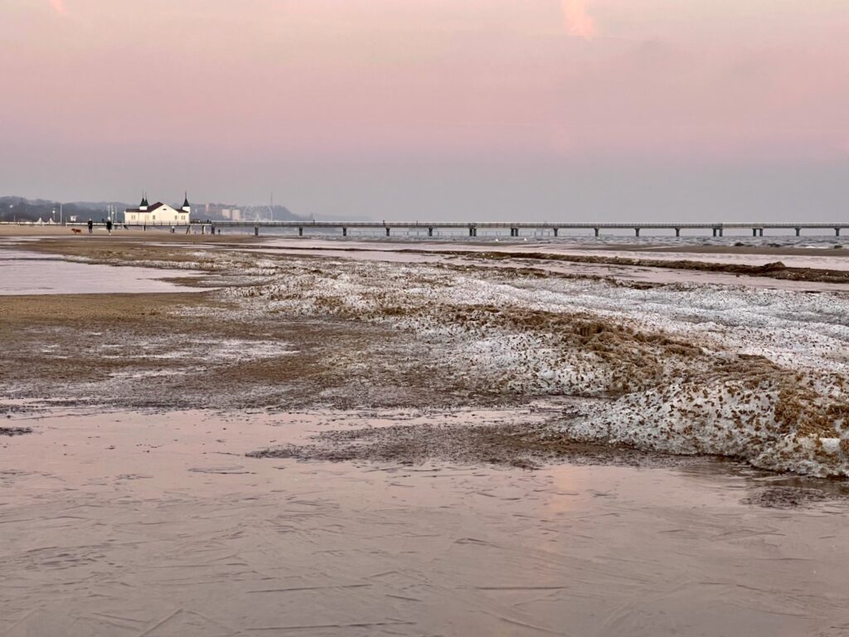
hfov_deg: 30.3
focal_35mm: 64
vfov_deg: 22.9
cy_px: 318
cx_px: 424
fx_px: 1570
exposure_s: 1/99
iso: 80
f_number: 2.2
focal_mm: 7.5
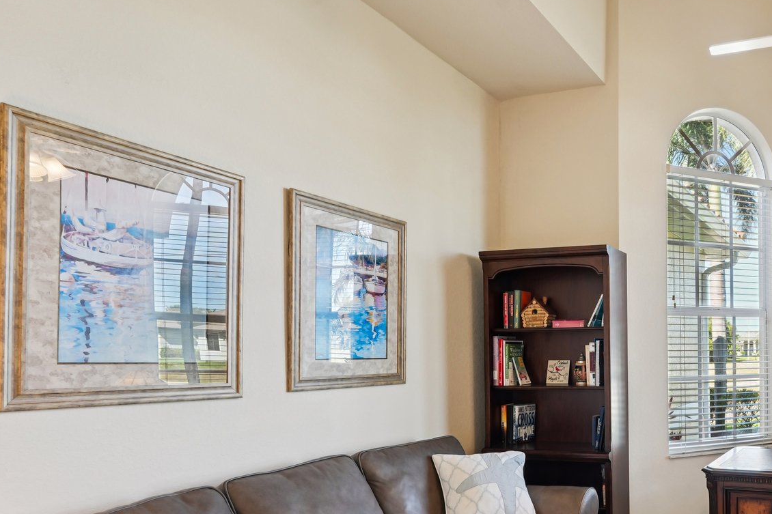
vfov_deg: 44.1
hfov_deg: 55.9
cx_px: 681
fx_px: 622
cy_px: 357
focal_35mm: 29
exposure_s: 1/20
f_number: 8
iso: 400
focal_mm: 16
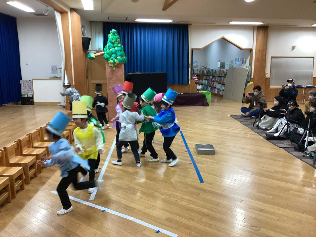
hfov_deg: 58.4
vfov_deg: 45.4
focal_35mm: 31
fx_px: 283
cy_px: 118
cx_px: 158
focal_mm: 3.3
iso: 160
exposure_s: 1/60
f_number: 2.4
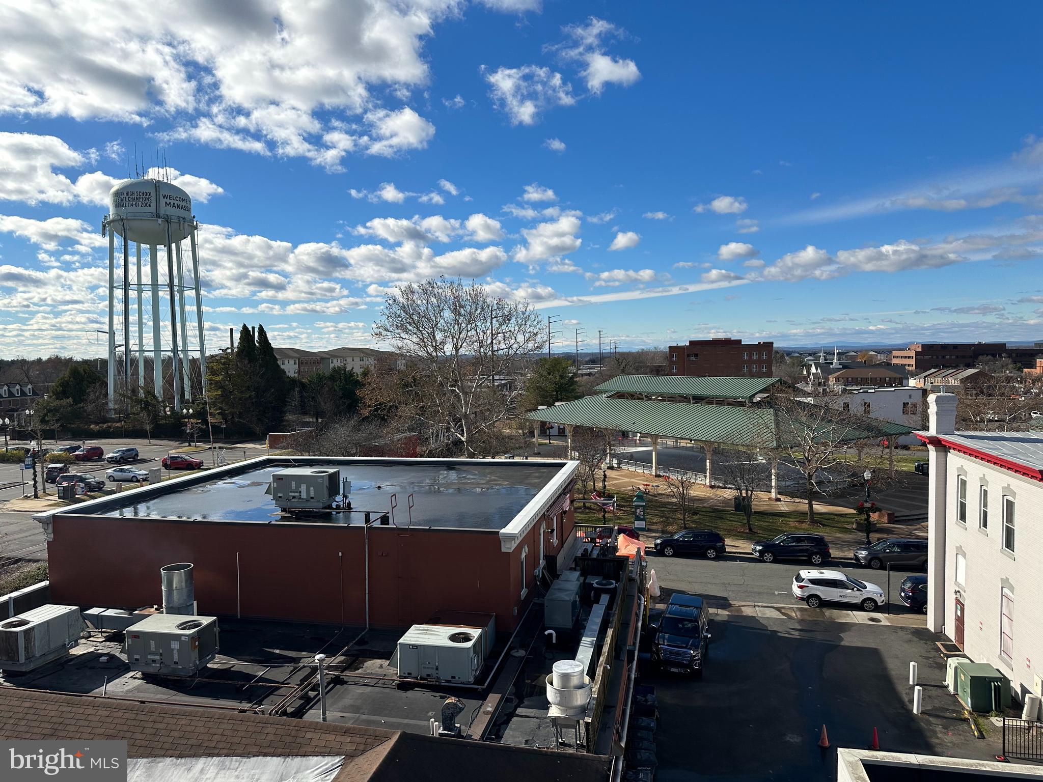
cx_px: 522
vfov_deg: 56.8
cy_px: 391
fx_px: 723
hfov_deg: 71.6
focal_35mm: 24
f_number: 1.78
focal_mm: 6.86
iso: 80
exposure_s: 1/6623
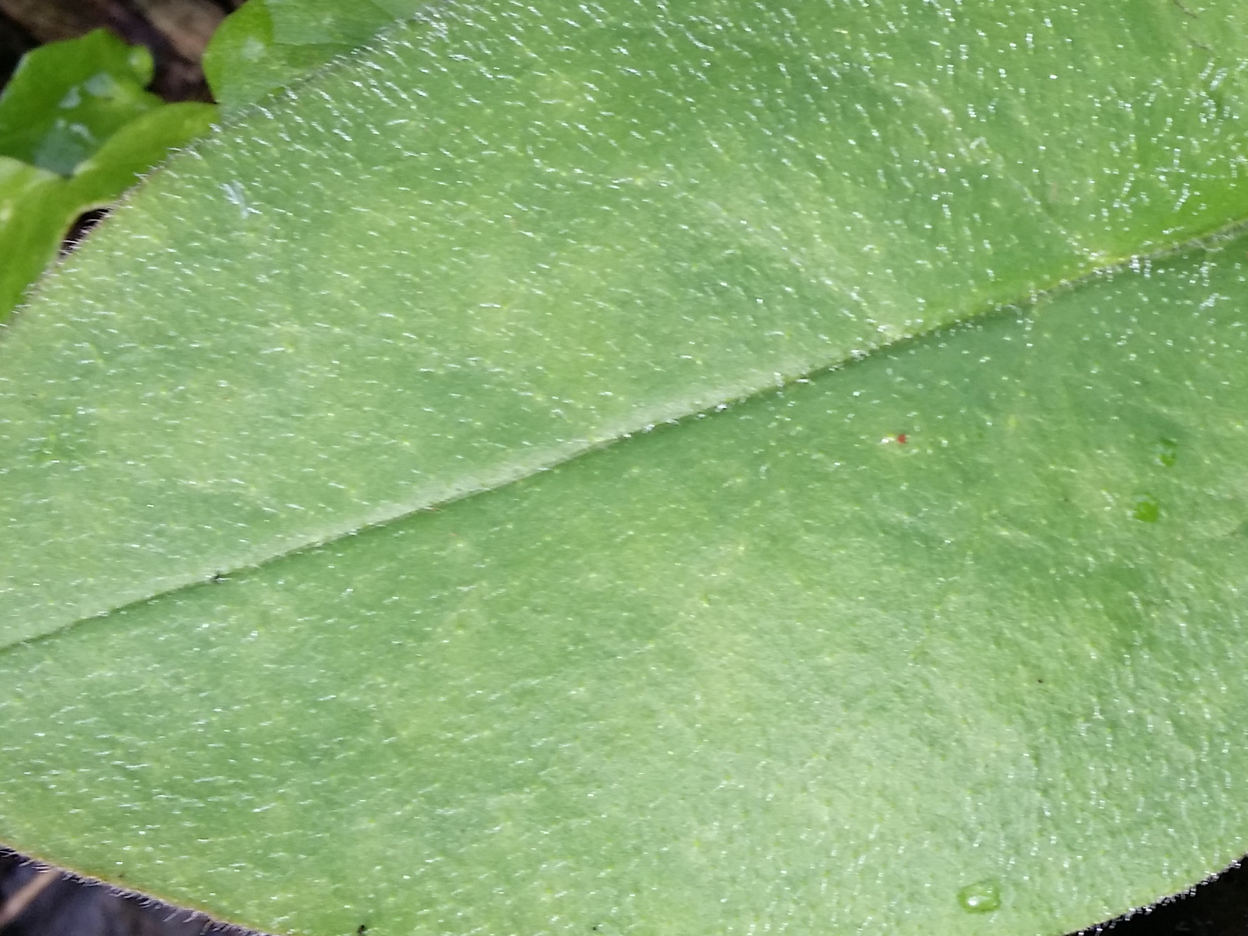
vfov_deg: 20.4
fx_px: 2596
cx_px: 867
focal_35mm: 72
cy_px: 444
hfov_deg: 26.8
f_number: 2.2
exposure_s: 1/102
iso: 50
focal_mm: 4.13
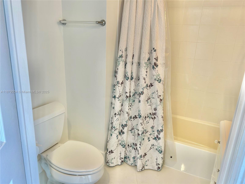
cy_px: 92
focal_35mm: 26
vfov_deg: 53.1
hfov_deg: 67.3
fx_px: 184
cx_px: 122
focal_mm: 5.7
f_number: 1.5
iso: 50
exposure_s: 1/120
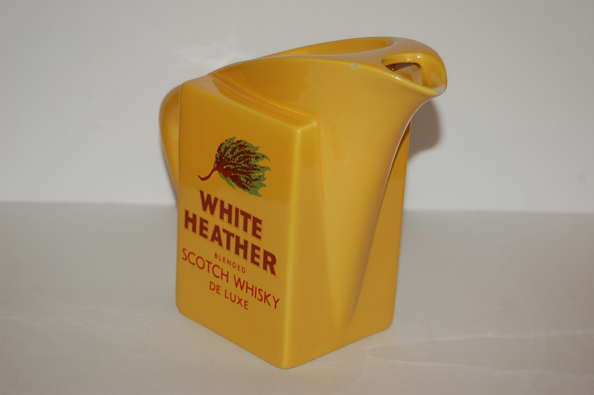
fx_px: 1533
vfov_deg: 14.7
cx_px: 297
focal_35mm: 93
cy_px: 198
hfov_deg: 21.9
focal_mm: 62
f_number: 5.3
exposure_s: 1/60
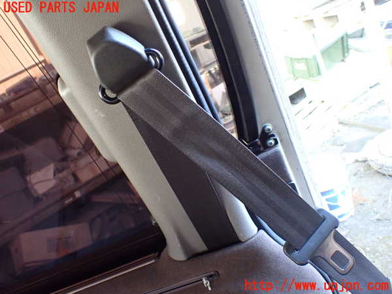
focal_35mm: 30
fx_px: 340
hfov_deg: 60.0
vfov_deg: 46.8
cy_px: 147
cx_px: 196
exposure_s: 1/50
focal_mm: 5.4
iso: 800
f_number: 2.3
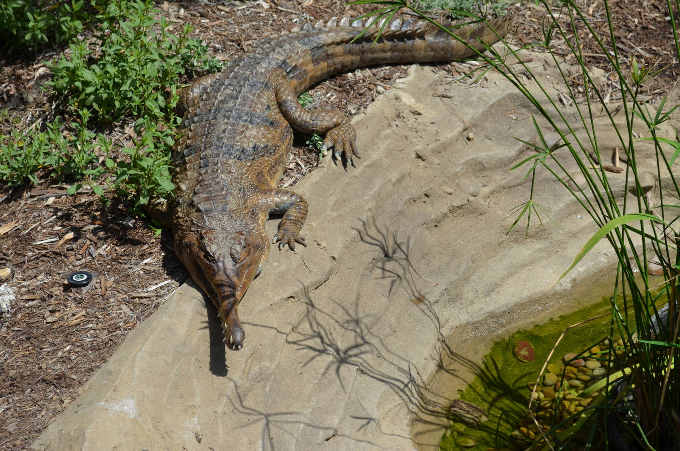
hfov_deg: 24.7
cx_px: 340
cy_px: 226
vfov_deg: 16.5
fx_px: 1555
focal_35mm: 82
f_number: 8
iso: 100
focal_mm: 55
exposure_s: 1/250
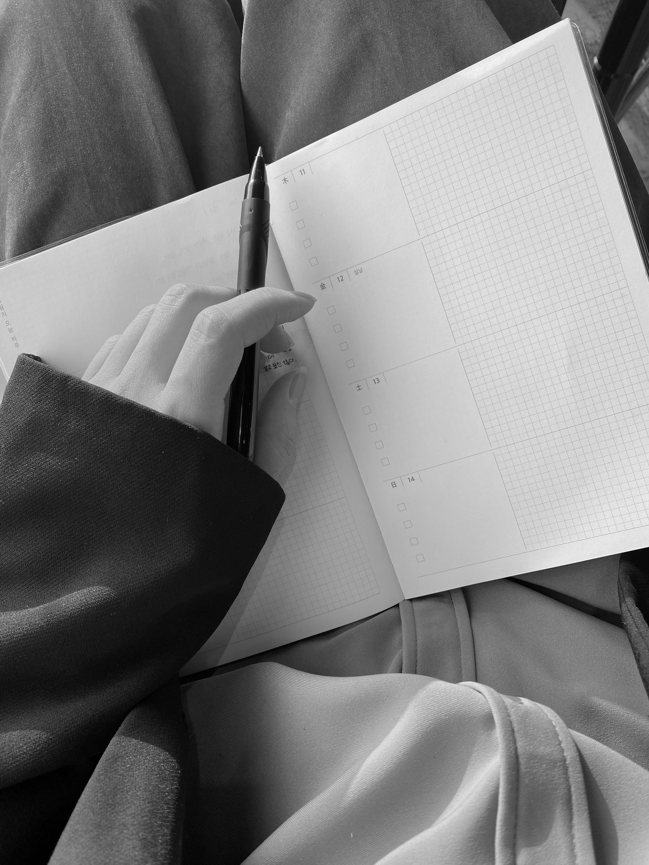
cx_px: 324
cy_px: 432
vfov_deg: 67.3
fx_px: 650
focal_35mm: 26
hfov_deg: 53.1
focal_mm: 4.25
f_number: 1.8
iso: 32
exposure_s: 1/122
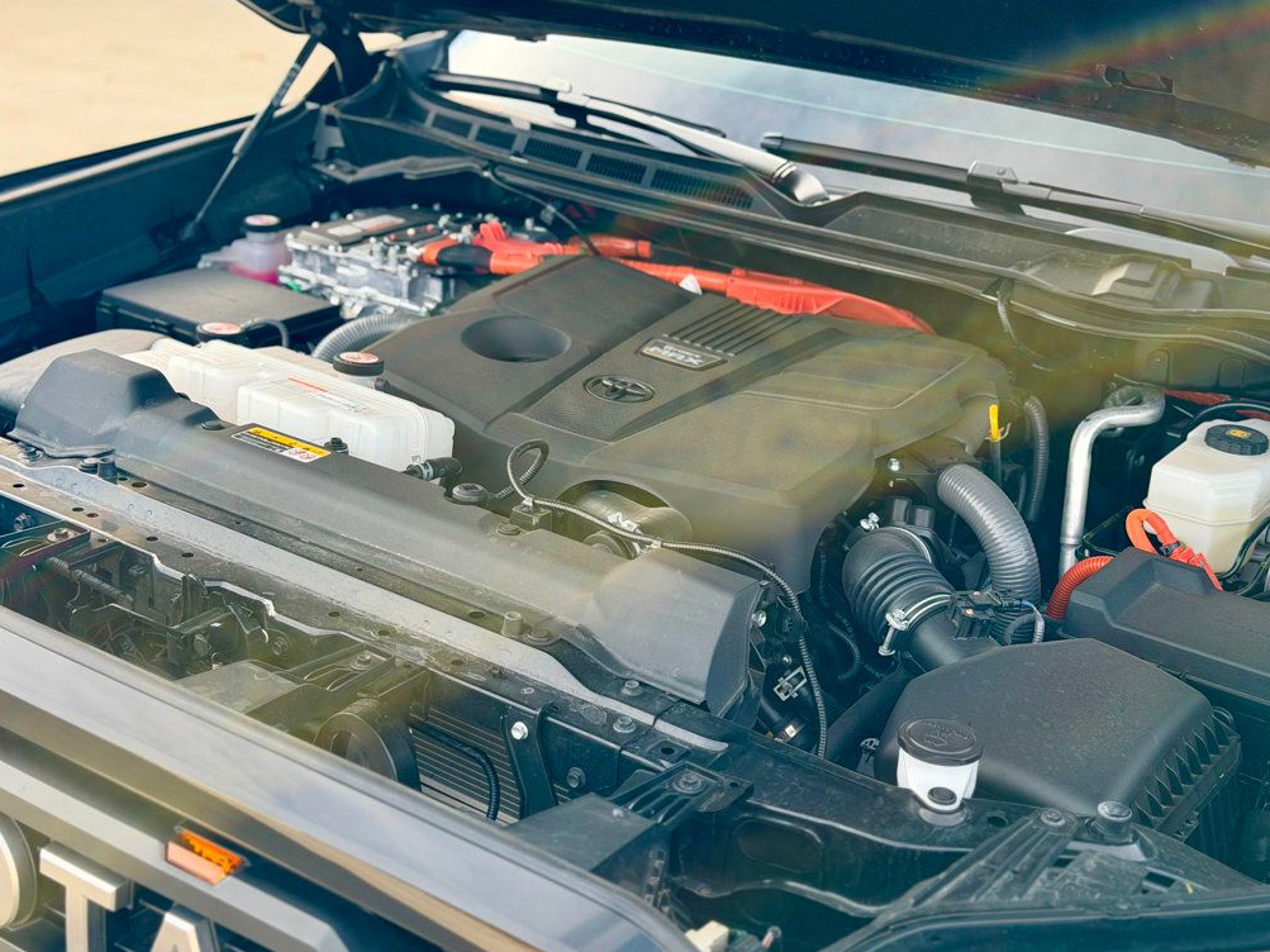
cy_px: 481
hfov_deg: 38.9
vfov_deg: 29.7
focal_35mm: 49
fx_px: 1798
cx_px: 632
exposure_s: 1/398
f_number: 1.78
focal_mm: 6.76
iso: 64
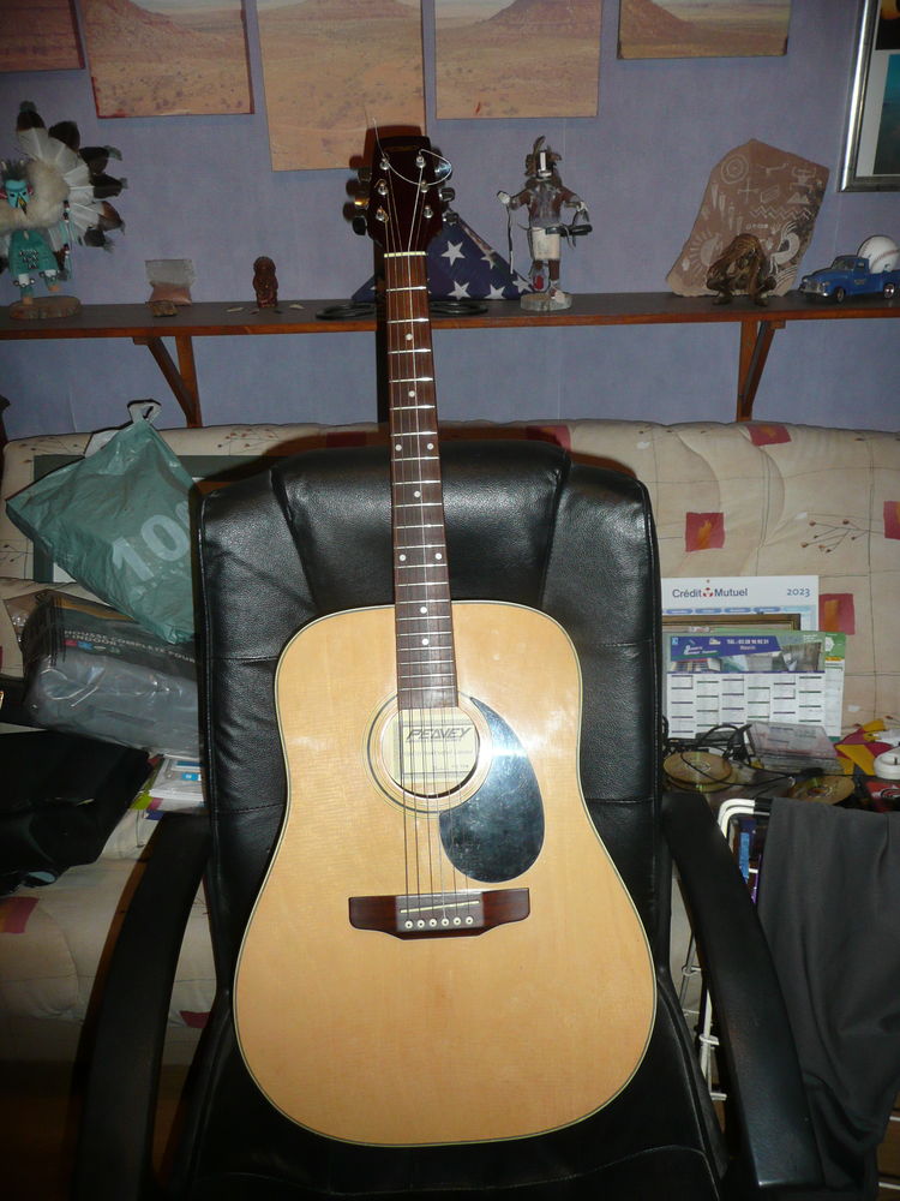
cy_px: 600
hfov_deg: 49.7
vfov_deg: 63.4
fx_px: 971
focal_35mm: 28
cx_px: 450
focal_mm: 4.6
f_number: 3.3
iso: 160
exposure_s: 1/30
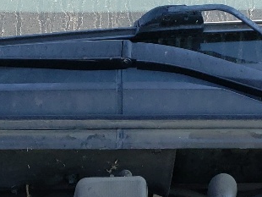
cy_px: 485
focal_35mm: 134
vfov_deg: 9.7
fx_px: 1015
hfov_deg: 14.7
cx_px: 114
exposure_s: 1/714
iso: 50
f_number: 1.5
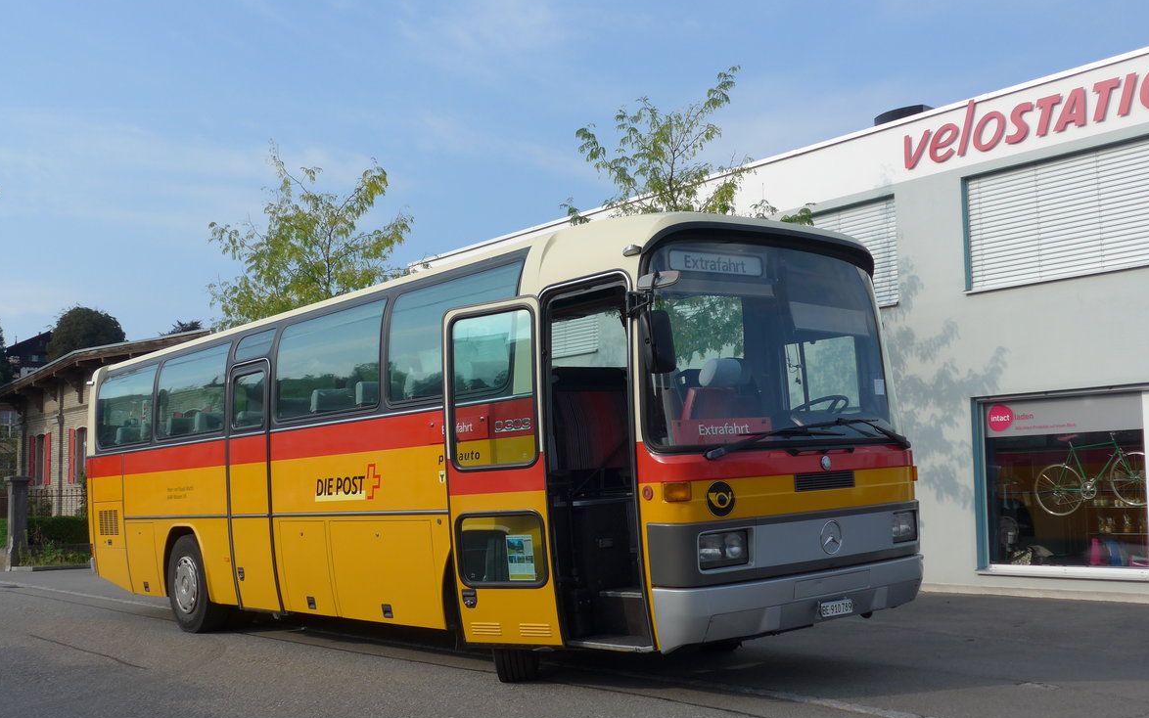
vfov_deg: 32.7
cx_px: 566
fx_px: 1221
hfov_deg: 50.4
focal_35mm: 39
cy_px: 396
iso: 80
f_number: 2.8
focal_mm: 7.5
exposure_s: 1/1600
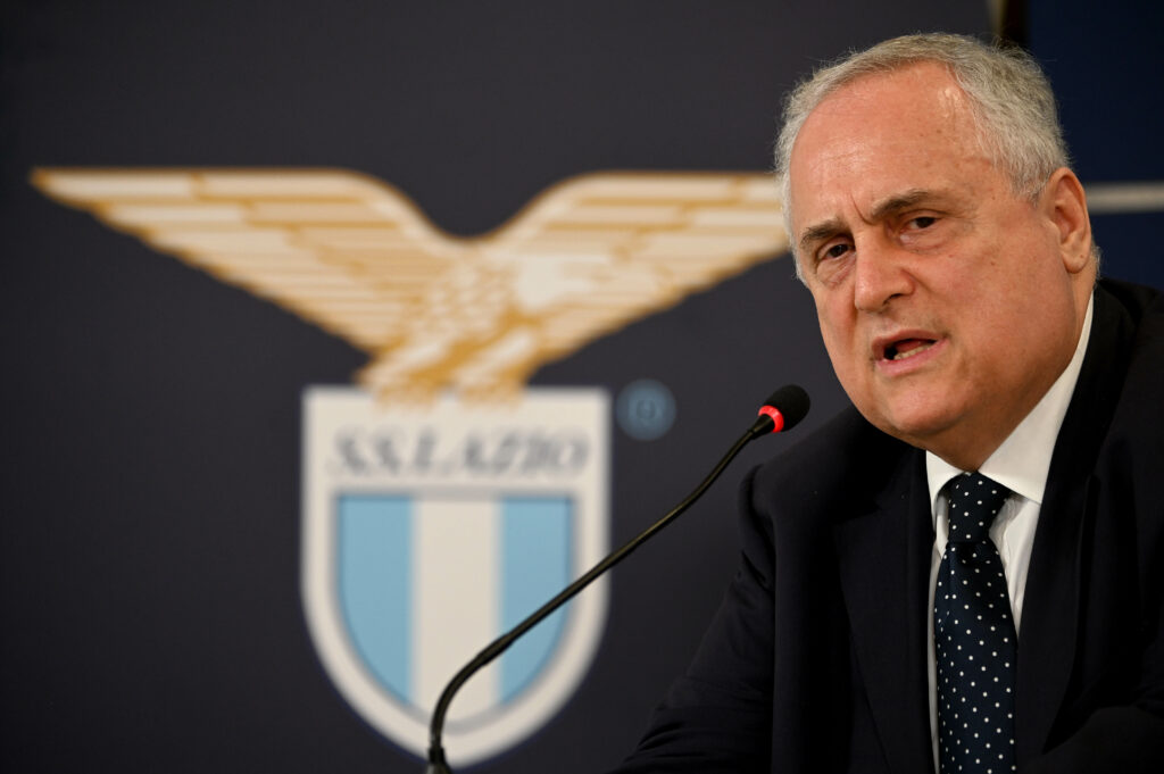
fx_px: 7754
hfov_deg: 8.6
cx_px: 582
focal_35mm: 240
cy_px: 387
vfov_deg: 5.7
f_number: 4
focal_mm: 240
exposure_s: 1/200
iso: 1000
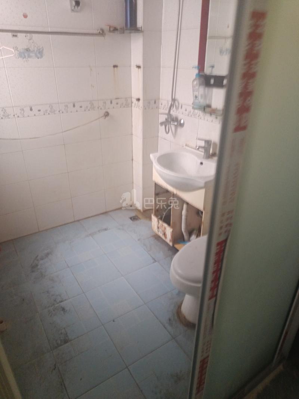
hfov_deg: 56.8
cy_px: 200
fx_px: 276
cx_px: 150
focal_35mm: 24
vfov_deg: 71.6
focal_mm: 5.31
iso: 1862
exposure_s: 1/20
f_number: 1.7
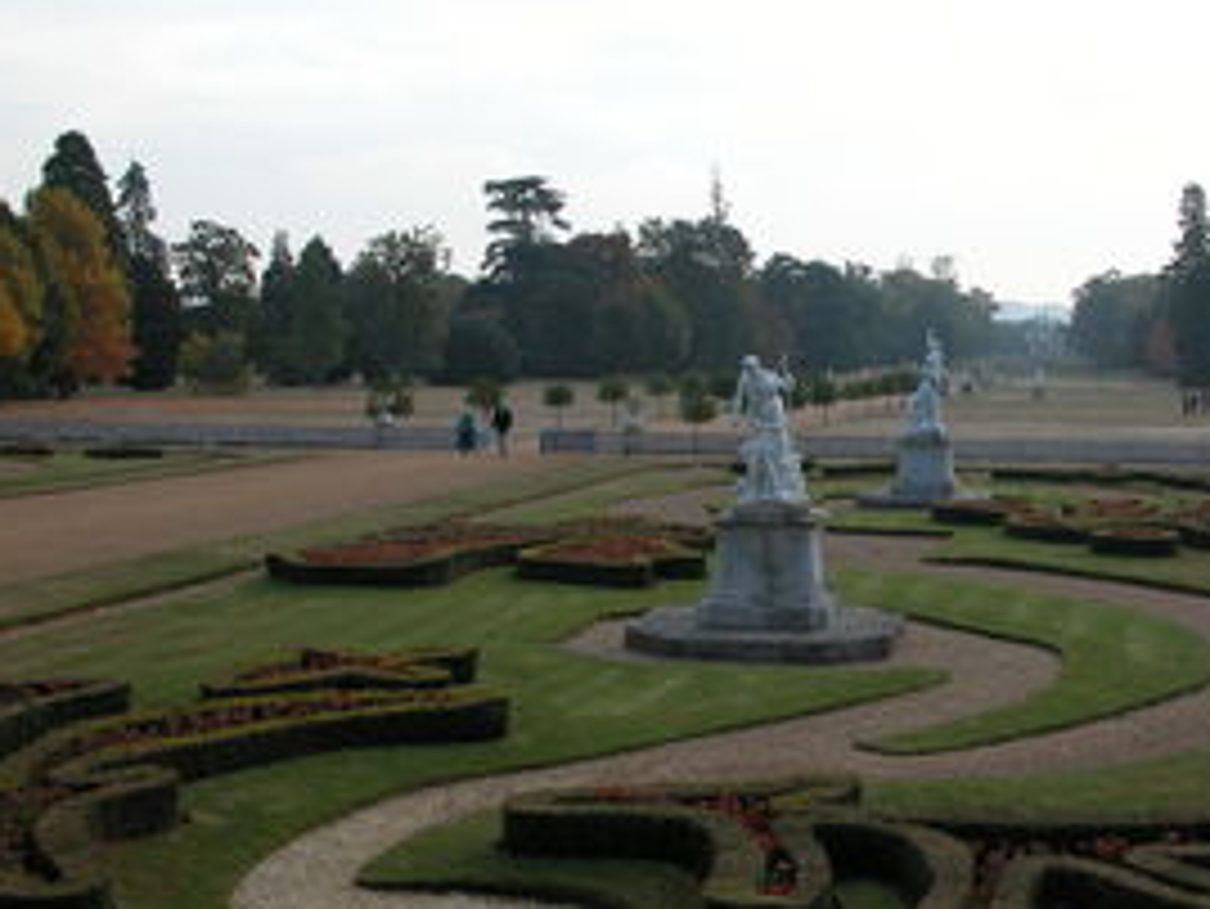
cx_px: 774
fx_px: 1818
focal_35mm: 52
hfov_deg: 36.5
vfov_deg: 28.1
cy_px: 454
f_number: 5
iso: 100
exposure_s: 1/202
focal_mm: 8.9
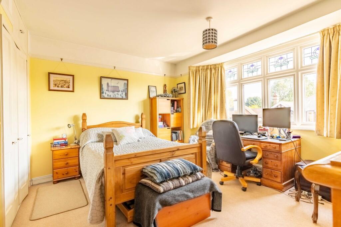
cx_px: 170
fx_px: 161
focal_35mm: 17
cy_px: 114
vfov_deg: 70.5
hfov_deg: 93.2
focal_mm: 17
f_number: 8
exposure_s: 1/1600
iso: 1000
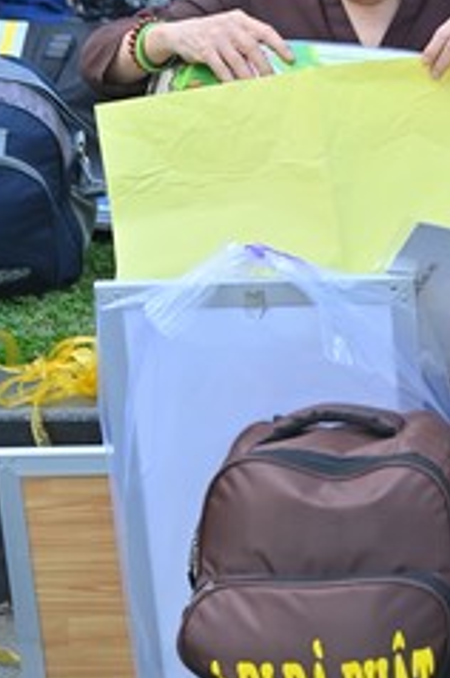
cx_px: 570
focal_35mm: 142
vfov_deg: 14.2
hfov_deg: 9.5
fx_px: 2670
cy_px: -31
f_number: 3.5
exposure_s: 1/320
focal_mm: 52
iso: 200
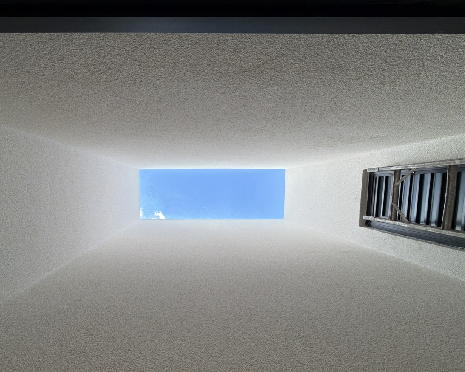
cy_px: 202
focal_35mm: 16
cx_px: 194
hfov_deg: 92.3
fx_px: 220
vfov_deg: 80.2
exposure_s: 1/252
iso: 40
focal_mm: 2.22
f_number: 2.2
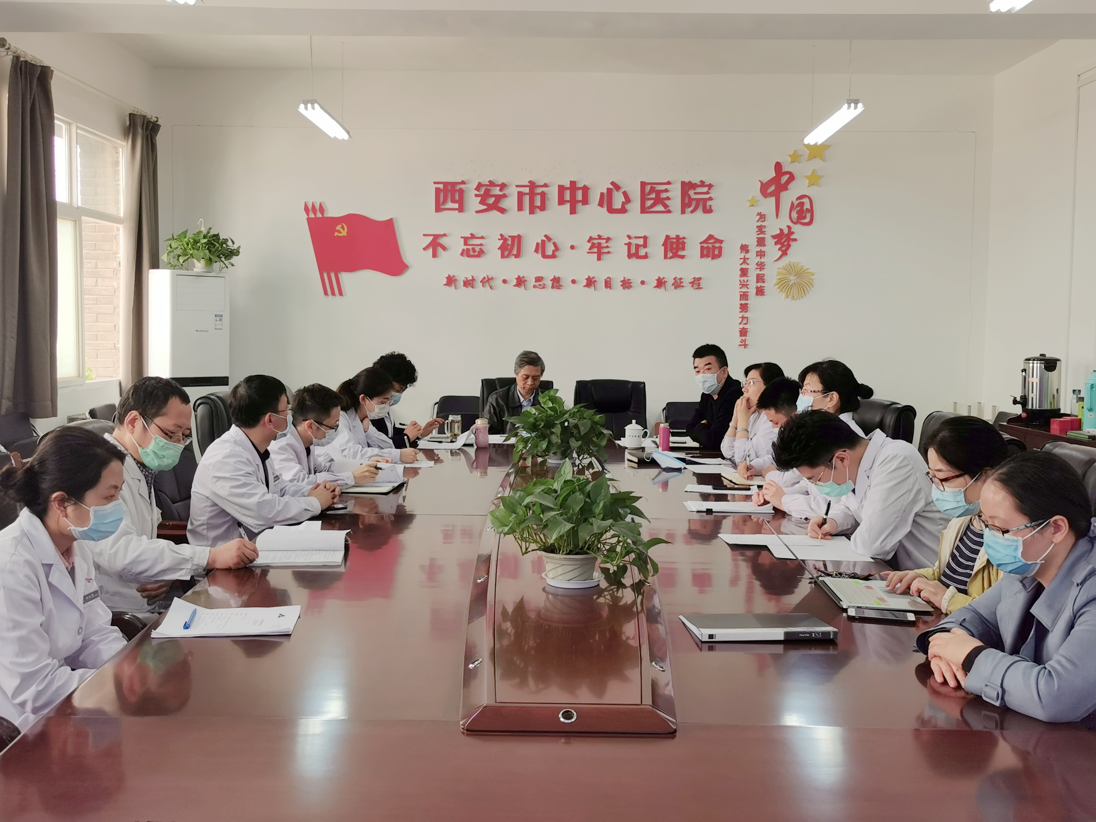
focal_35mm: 37
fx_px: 1171
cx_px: 548
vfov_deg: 38.7
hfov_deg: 50.1
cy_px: 411
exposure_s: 1/129
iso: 50
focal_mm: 5.56
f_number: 1.6
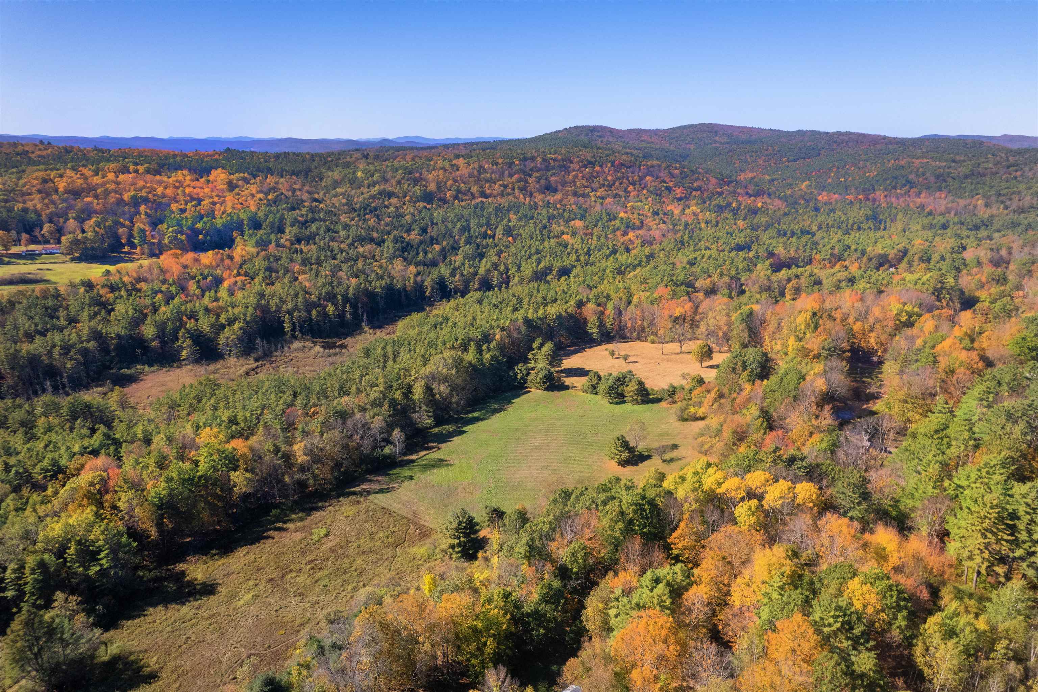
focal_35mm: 22
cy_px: 346
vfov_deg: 57.2
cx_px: 519
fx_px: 634
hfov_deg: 78.6
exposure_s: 1/180
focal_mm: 8.38
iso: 140
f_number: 2.8
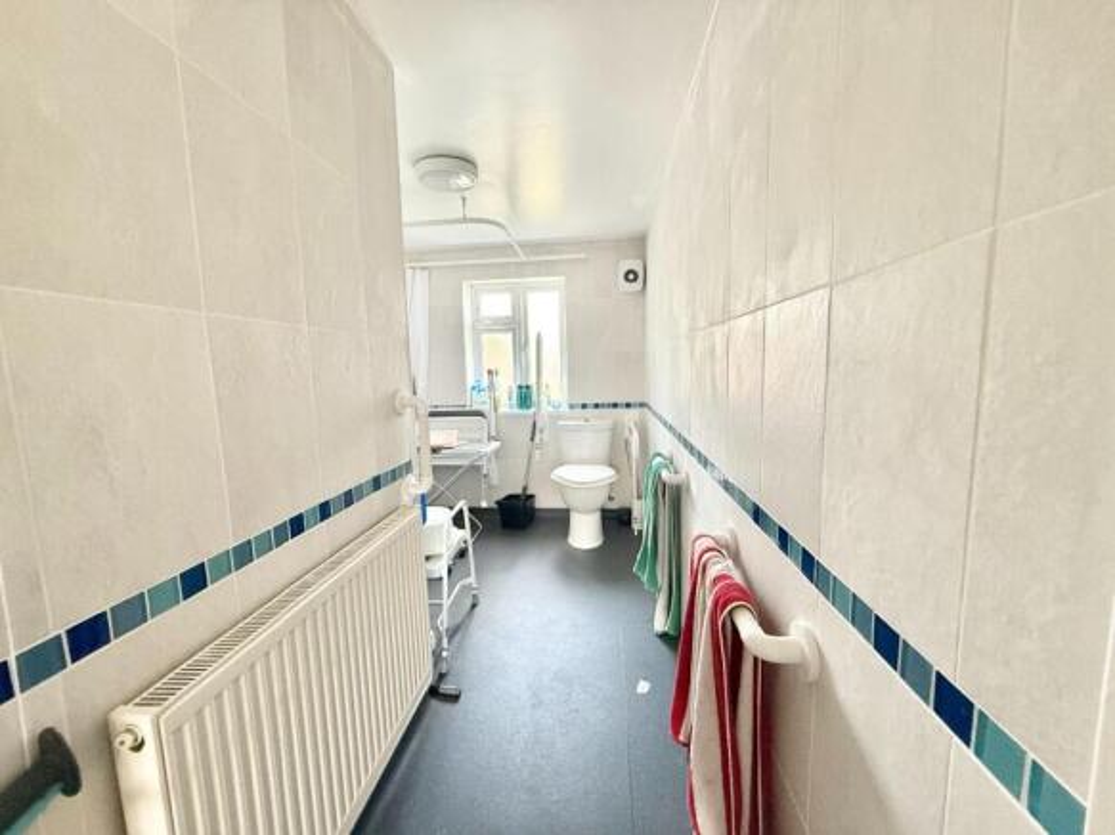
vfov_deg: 85.7
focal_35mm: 14
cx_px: 558
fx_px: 451
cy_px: 418
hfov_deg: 102.1
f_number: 2.2
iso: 250
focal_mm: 2.22
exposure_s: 1/99
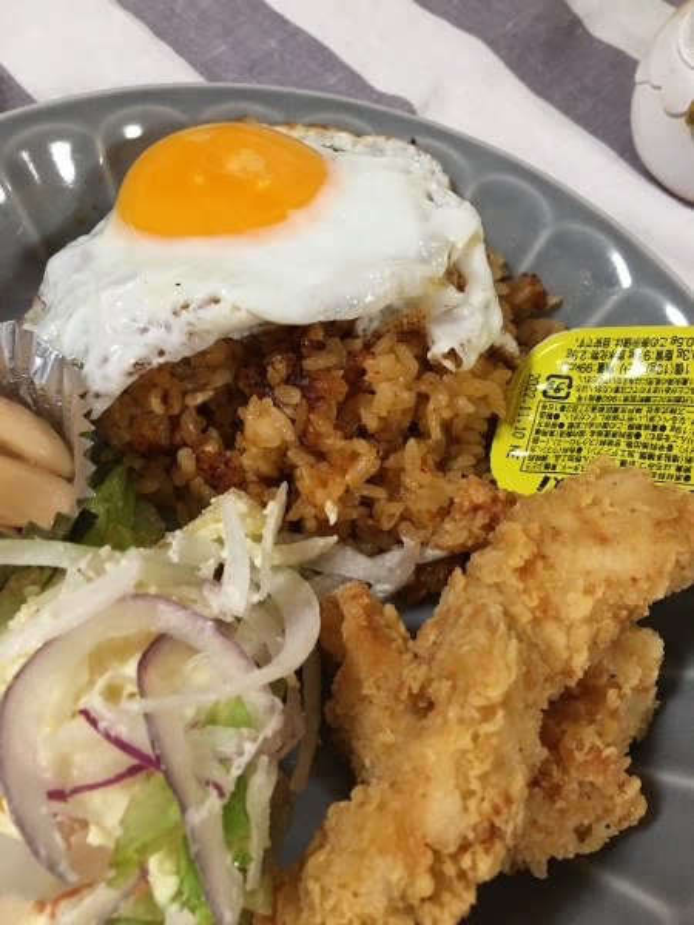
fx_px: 775
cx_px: 347
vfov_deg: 61.7
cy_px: 462
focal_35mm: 29
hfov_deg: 48.2
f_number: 2.2
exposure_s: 1/30
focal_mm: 4.15
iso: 160
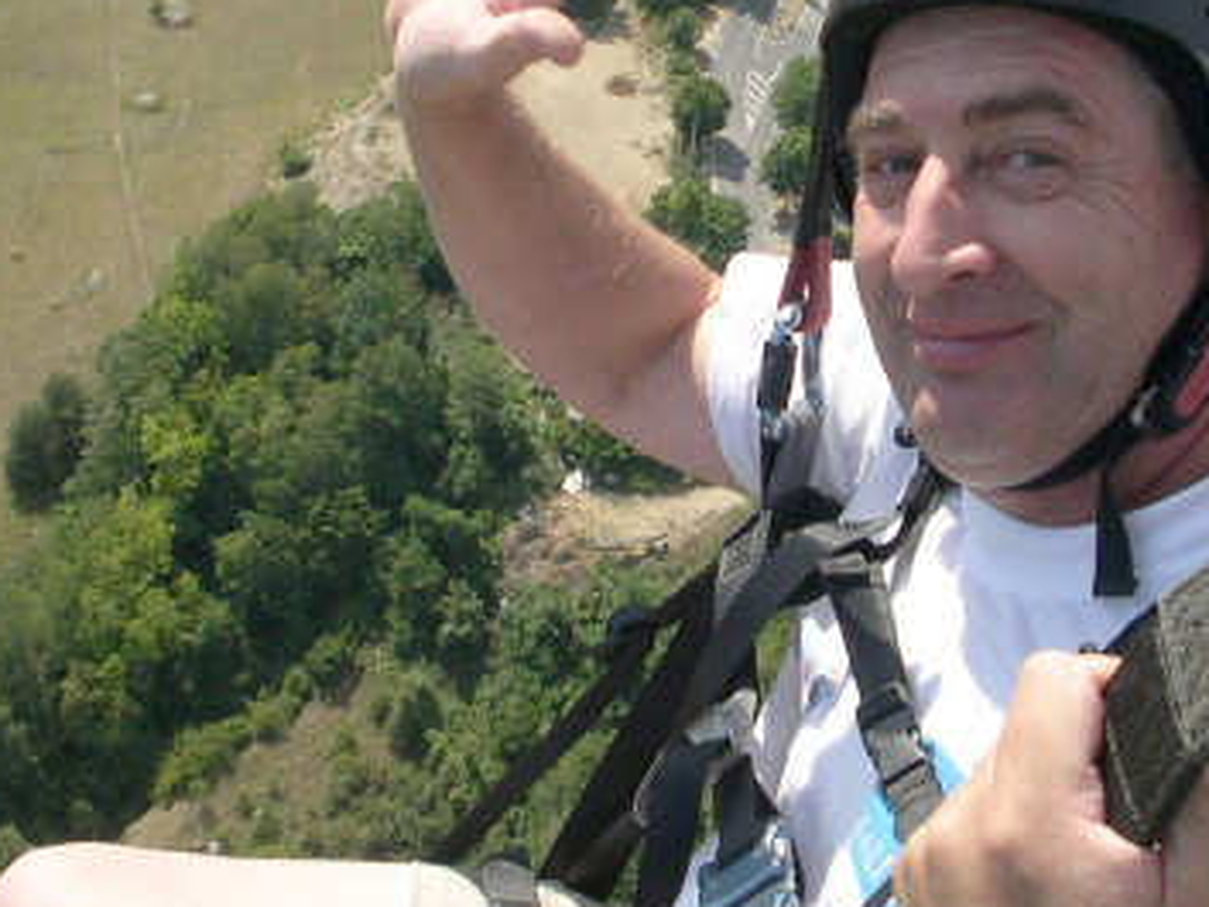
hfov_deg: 22.7
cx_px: 668
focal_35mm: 86
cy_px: 277
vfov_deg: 17.1
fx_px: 3005
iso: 100
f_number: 7.6
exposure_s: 1/158
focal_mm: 8
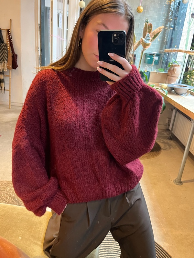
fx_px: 194
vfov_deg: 67.3
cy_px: 129
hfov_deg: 53.1
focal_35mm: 26
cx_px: 97
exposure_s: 1/25
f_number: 1.6
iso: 640
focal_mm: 5.1
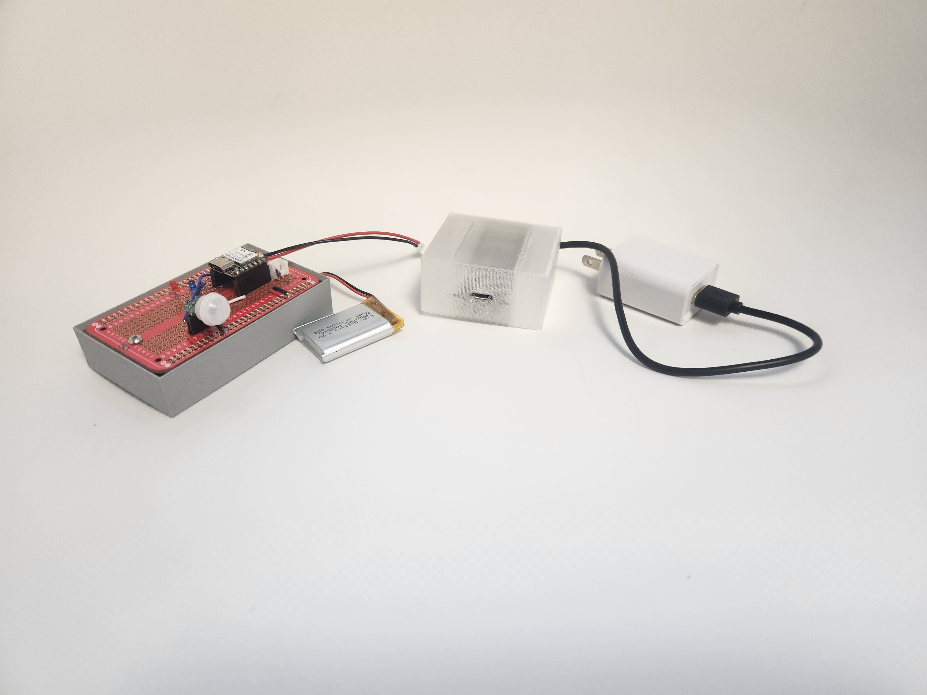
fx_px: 616
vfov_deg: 58.9
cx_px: 464
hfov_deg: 73.9
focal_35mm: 23
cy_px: 348
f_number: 1.8
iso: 200
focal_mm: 5.4
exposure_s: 1/180
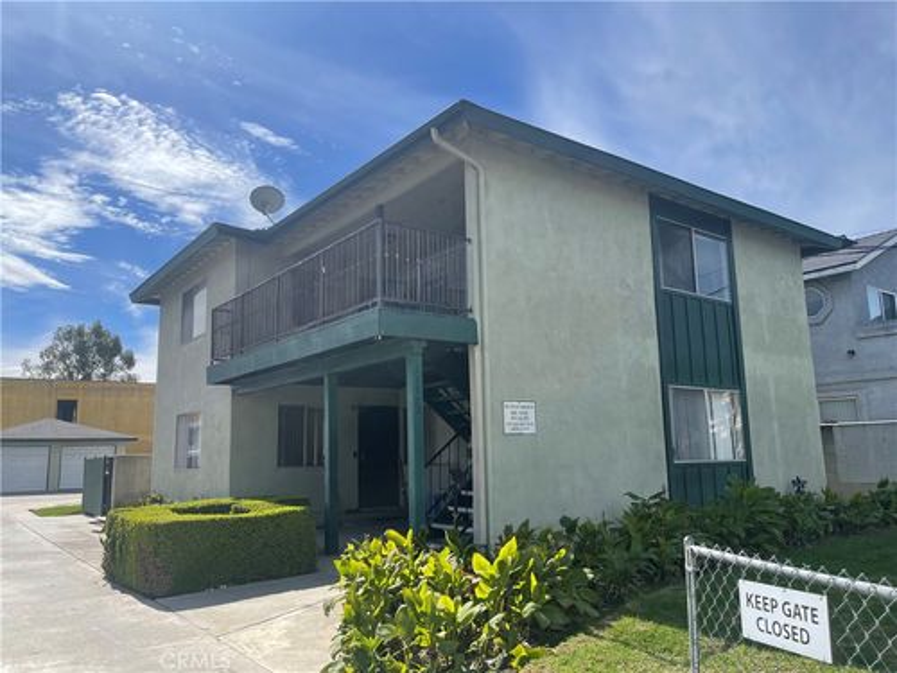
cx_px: 448
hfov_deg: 67.3
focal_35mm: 26
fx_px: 674
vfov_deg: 53.1
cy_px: 336
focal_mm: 5.1
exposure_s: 1/4348
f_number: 1.6
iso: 32
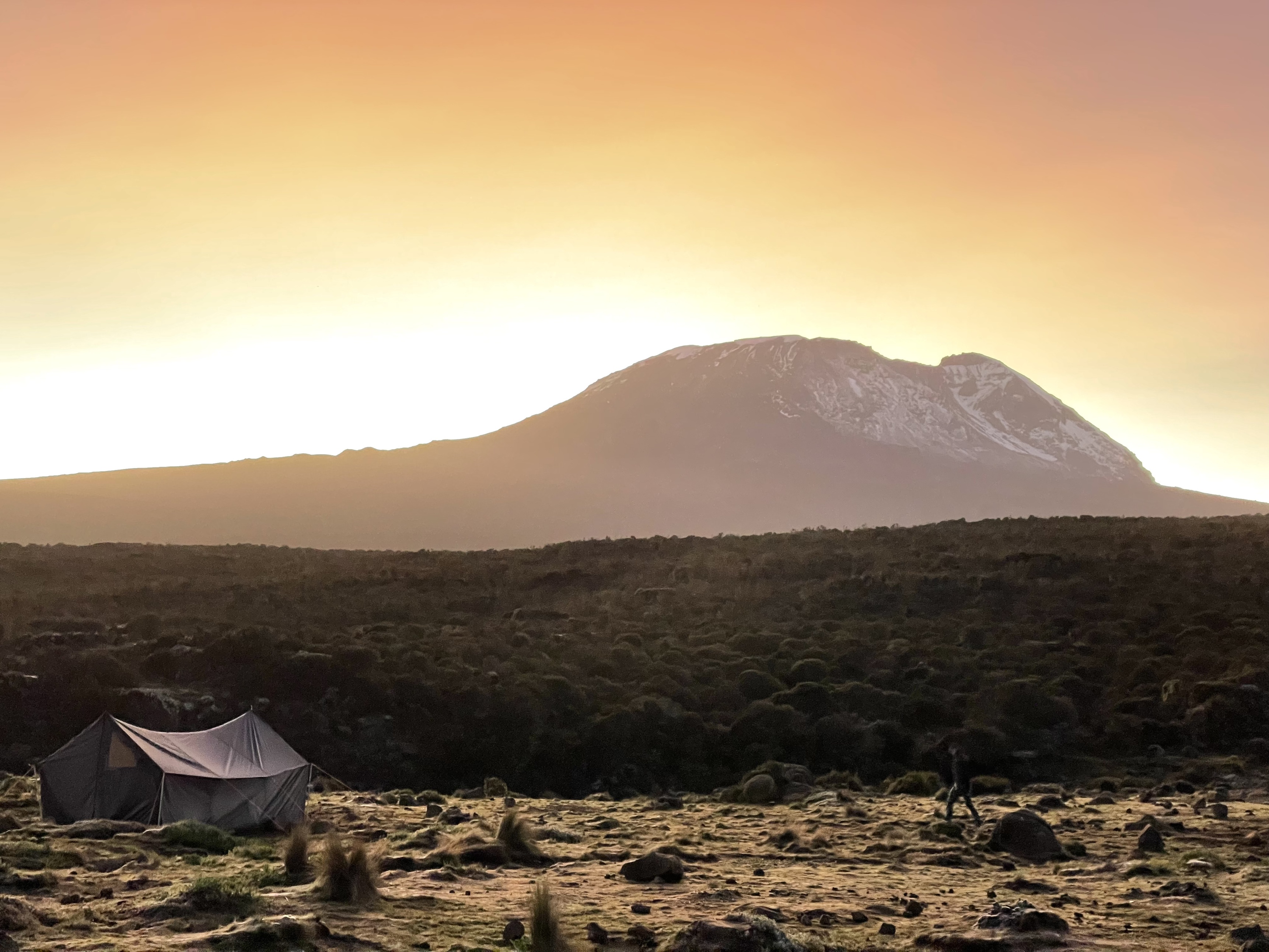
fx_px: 1906
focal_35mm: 52
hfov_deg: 36.8
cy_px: 476
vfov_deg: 28.0
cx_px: 634
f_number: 2
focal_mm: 6
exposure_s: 1/52
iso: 800
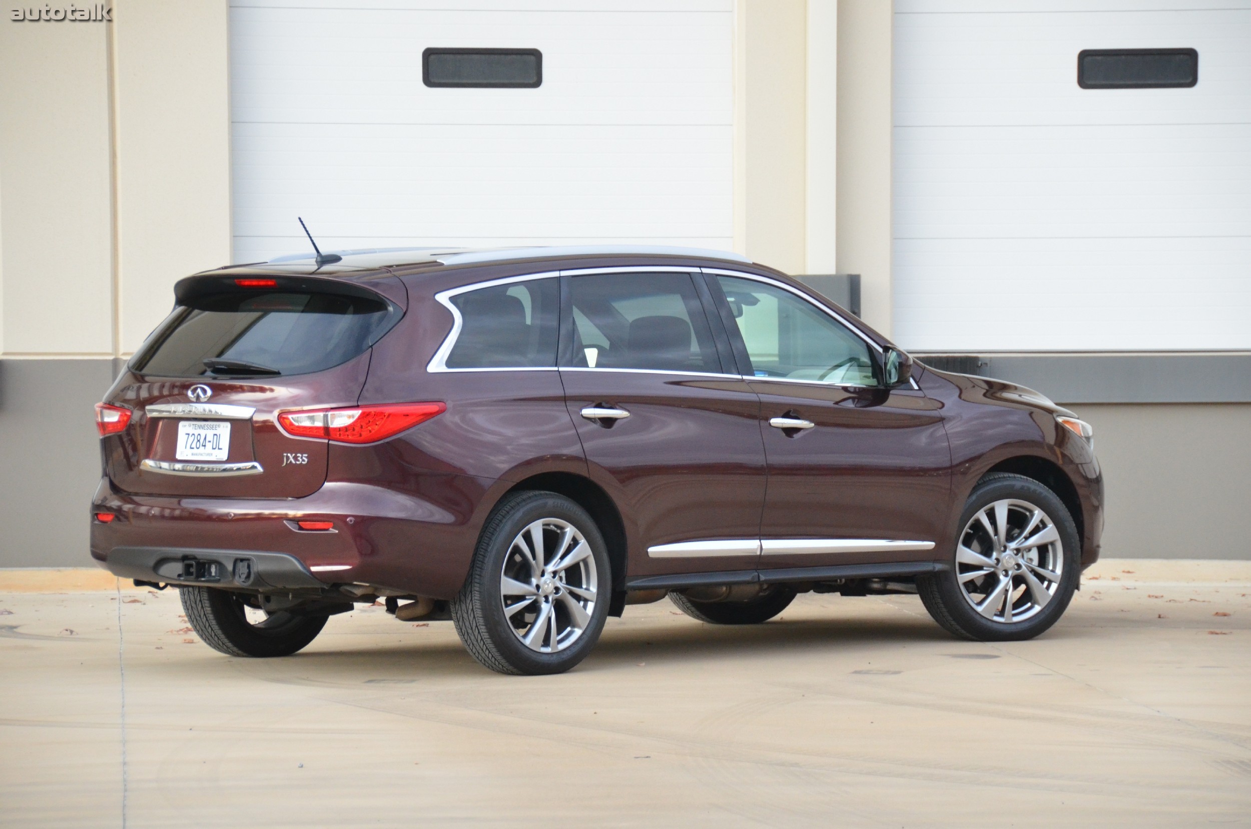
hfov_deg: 13.1
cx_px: 626
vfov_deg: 8.7
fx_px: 5462
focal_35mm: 158
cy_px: 414
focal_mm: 105
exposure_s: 1/30
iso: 1600
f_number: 5.3
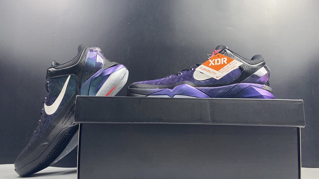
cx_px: 161
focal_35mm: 29
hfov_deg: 66.1
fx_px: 245
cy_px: 118
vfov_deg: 39.7
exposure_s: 1/100
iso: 125
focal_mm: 4.25
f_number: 1.8
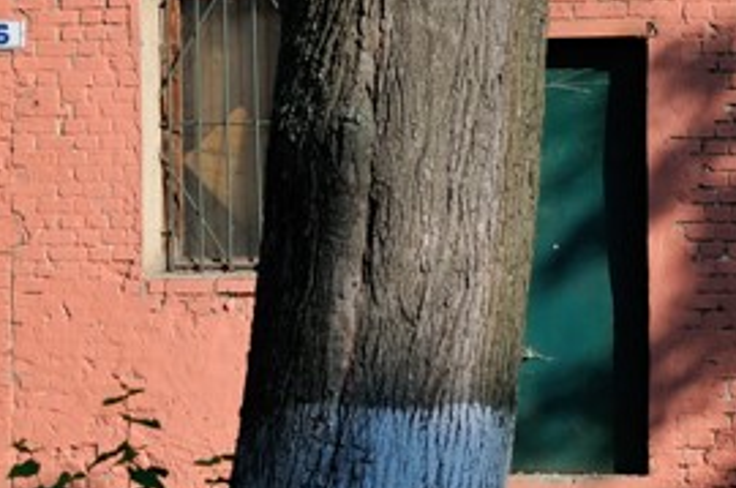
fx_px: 5102
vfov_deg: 5.5
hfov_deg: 8.2
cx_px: -22
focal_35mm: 250
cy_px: 181
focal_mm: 50
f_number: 5
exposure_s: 1/800
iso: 200
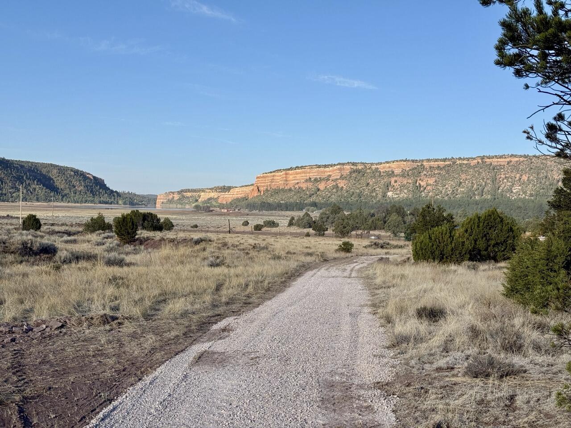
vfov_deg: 30.3
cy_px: 214
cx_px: 286
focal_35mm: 48
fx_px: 792
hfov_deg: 39.7
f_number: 1.78
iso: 64
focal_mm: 6.76
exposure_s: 1/4098
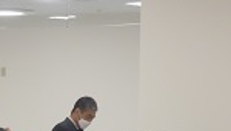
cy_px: 170
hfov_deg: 6.2
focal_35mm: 347
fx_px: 2129
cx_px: 11
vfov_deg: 3.5
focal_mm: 24.4
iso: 400
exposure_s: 1/80
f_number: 5.4
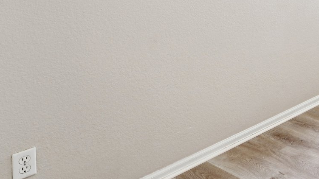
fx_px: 338
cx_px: 405
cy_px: -40
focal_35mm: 40
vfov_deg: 26.2
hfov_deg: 35.8
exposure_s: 1/13
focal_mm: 14
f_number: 8
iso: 400
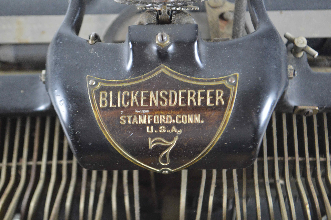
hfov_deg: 21.8
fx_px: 860
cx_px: 157
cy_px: 124
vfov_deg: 14.6
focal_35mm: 94
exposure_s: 1/15
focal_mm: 55
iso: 1600
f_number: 5.6
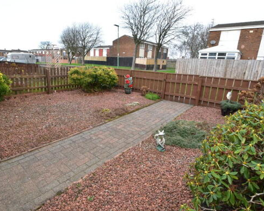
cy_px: 101
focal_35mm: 19
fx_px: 148
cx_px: 124
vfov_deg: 70.8
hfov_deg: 83.2
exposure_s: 1/125
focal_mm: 10
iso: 800
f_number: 9
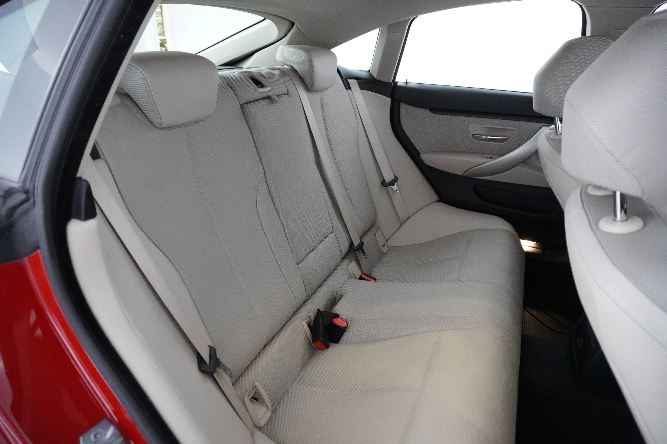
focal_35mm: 24
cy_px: 222
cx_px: 334
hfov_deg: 73.7
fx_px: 445
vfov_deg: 53.1
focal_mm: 16
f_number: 3.5
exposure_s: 1/125
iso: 6400
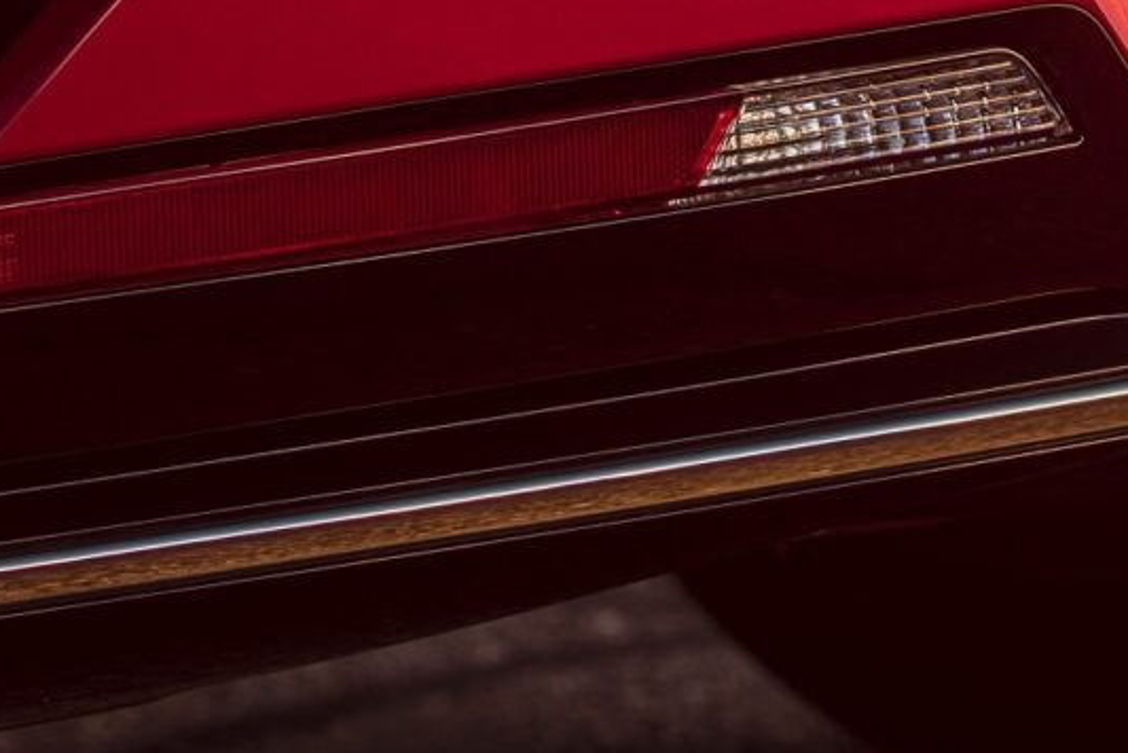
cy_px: -1044
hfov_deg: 5.4
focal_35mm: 384
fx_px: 12038
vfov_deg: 3.5
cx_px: 904
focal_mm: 80
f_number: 5
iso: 64
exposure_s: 8
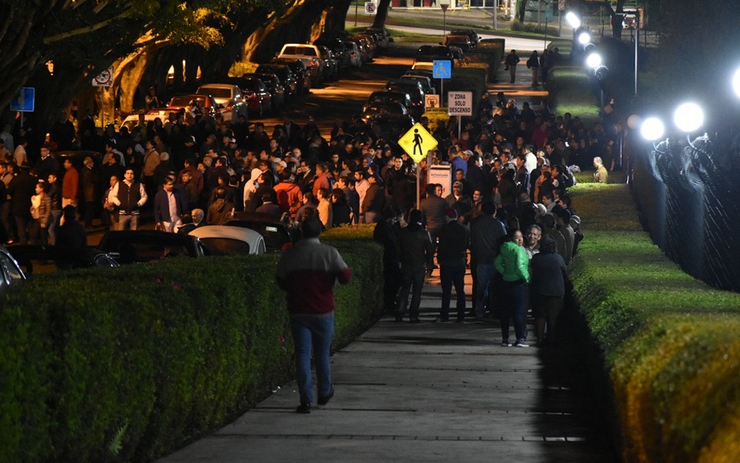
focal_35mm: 126
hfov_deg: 16.6
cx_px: 369
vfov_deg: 10.4
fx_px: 2541
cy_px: 230
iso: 5000
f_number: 4.2
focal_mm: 82
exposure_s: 1/13
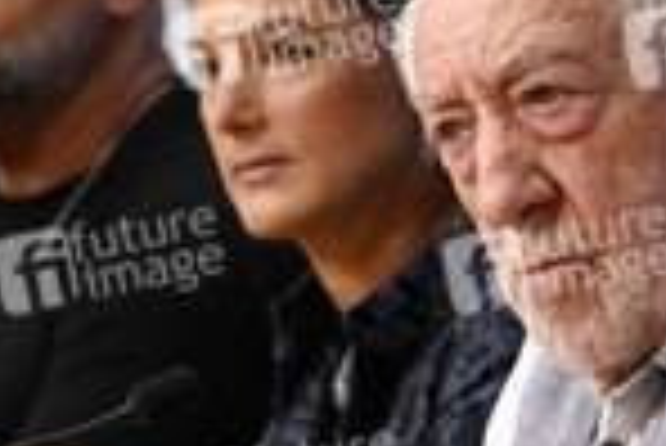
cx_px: 169
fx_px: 7611
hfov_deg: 5.0
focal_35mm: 411
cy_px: 374
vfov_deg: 3.4
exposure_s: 1/320
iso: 2500
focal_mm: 135
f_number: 6.3
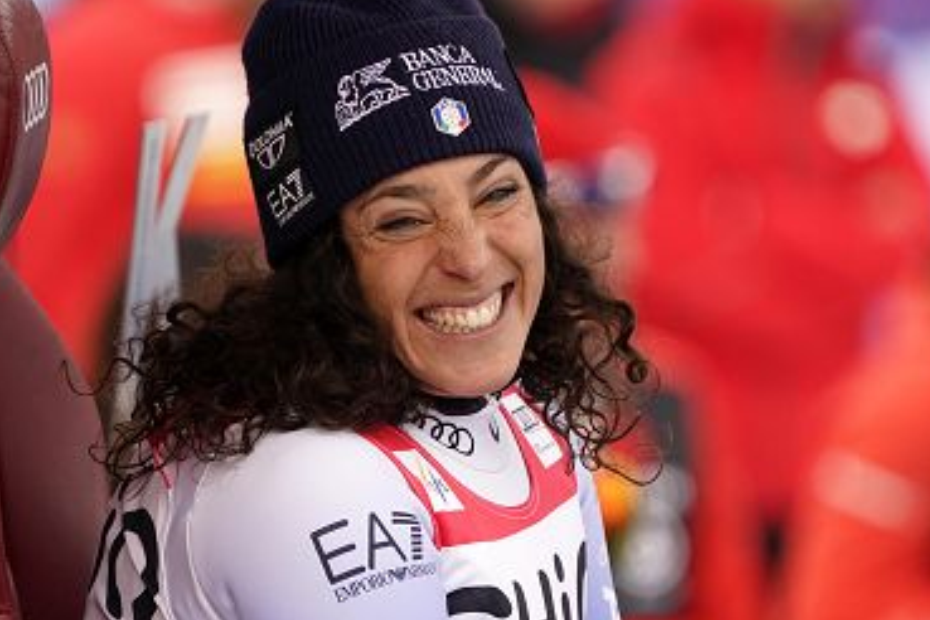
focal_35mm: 831
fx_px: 21466
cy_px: 326
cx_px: 435
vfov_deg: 1.7
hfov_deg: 2.5
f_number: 6.3
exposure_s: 1/640
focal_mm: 600
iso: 640
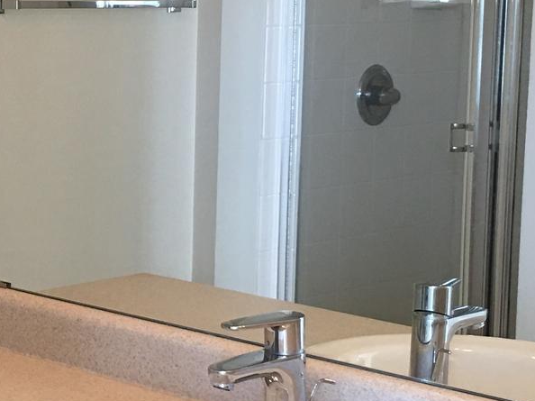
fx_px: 1545
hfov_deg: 19.0
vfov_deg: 14.8
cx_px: -21
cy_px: 153
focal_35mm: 100
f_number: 2.2
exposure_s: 1/15
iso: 40
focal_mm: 4.15
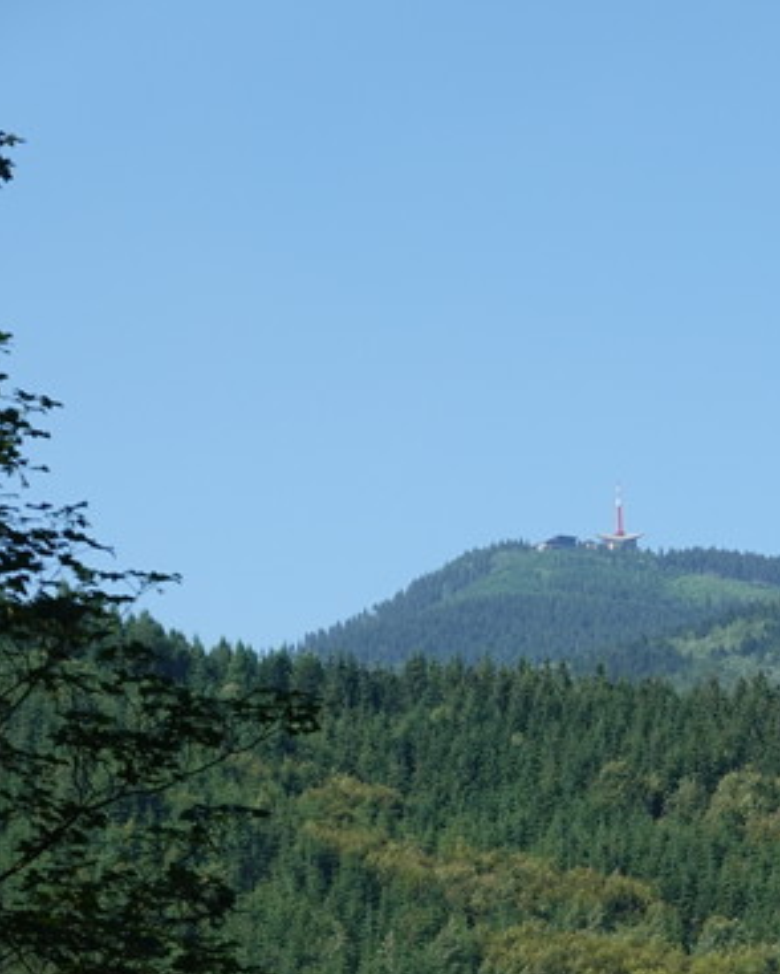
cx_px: 666
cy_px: 1170
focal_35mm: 191
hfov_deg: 8.1
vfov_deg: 10.0
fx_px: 5507
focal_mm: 30.26
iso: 125
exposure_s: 1/400
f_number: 6.3
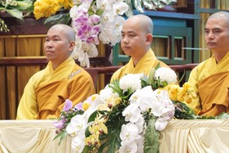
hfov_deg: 6.6
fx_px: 1983
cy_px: 86
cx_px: 259
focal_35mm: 312
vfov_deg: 4.4
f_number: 4.5
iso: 3200
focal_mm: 135
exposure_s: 1/80
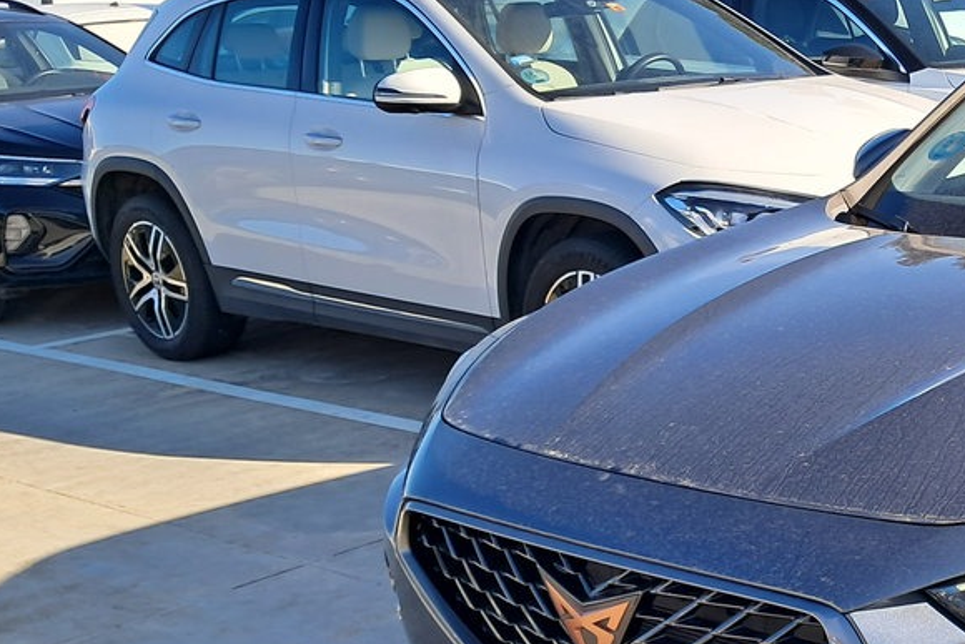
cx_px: 1028
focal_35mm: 62
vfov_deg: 21.7
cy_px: 476
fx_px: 1662
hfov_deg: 29.6
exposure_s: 1/322
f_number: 1.8
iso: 50
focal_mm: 4
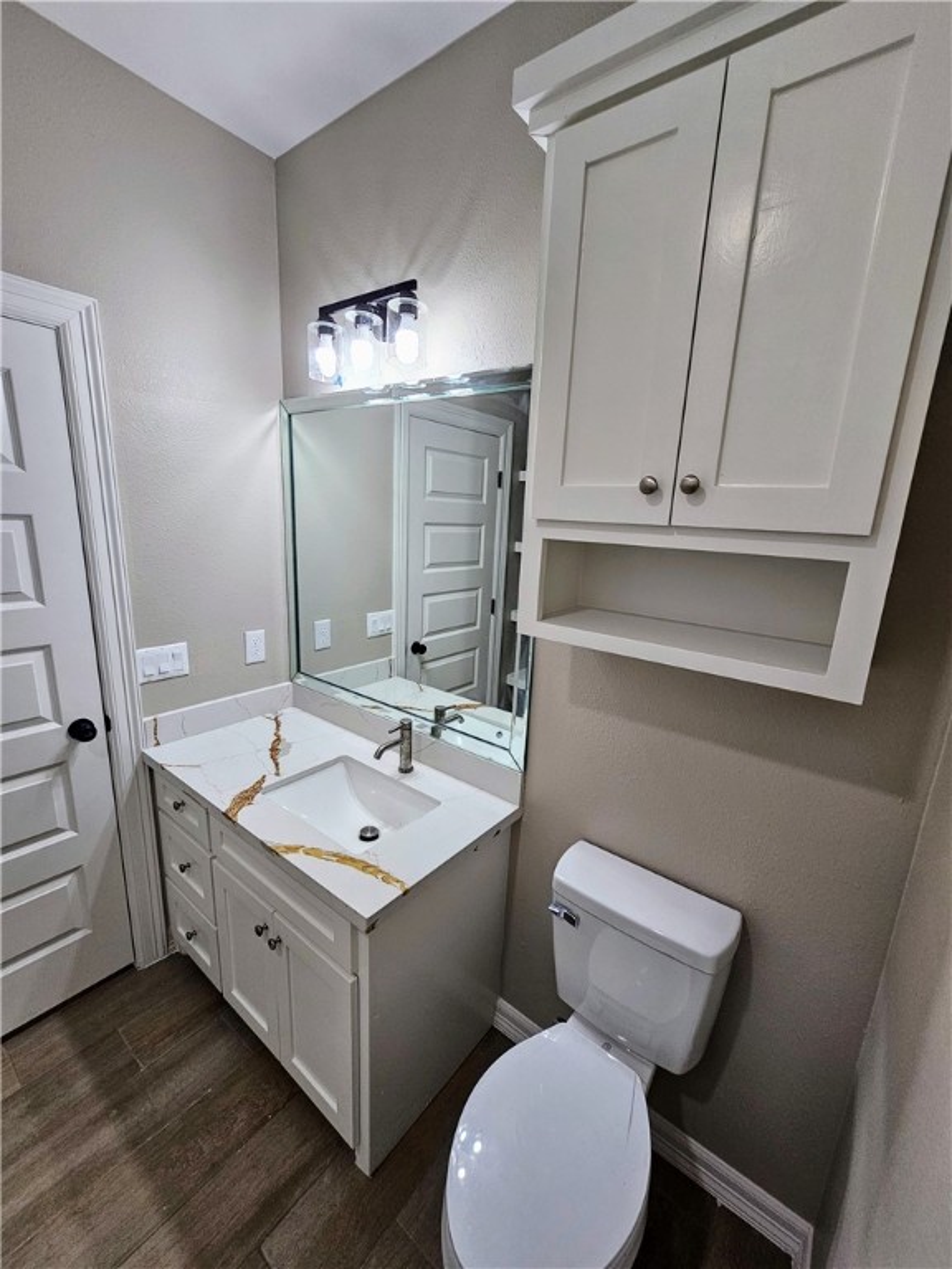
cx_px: 476
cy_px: 634
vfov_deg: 106.2
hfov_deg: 89.9
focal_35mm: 13
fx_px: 477
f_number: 2.2
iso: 64
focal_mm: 2.2
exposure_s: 1/60
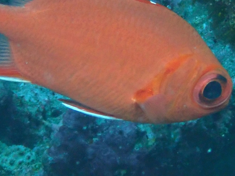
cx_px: 82
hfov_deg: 10.7
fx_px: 1256
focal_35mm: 185
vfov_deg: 8.0
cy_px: 22
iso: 640
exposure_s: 1/200
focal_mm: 18
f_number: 6.3
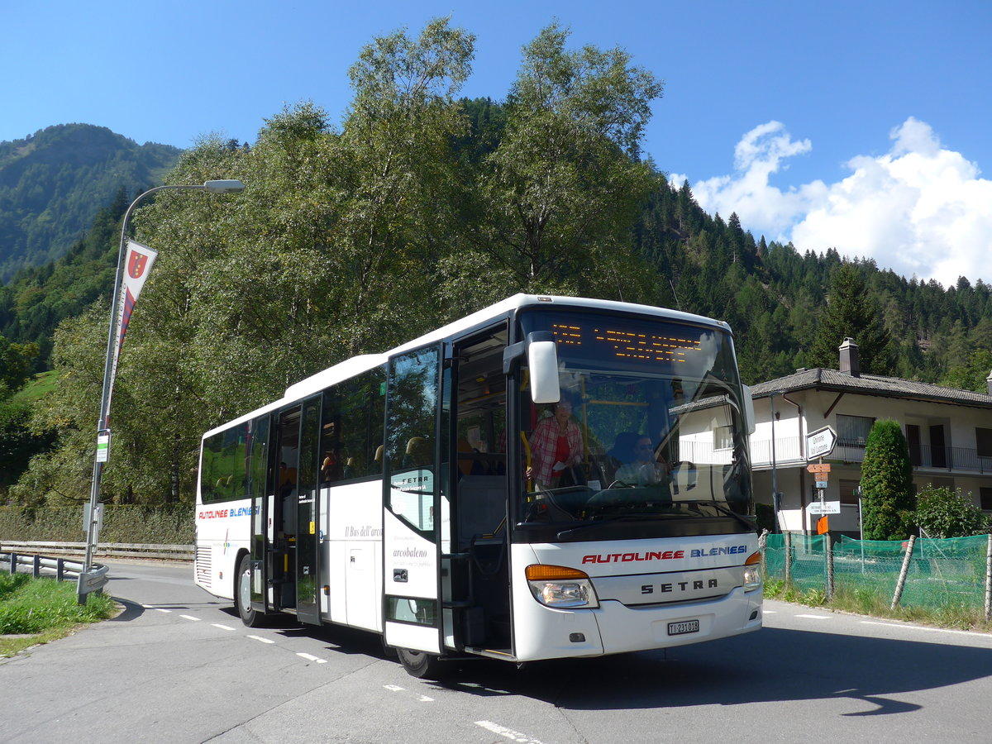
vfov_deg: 48.2
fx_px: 831
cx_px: 496
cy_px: 372
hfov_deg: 61.7
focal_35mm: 29
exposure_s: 1/1000
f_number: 2.8
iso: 80
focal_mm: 6
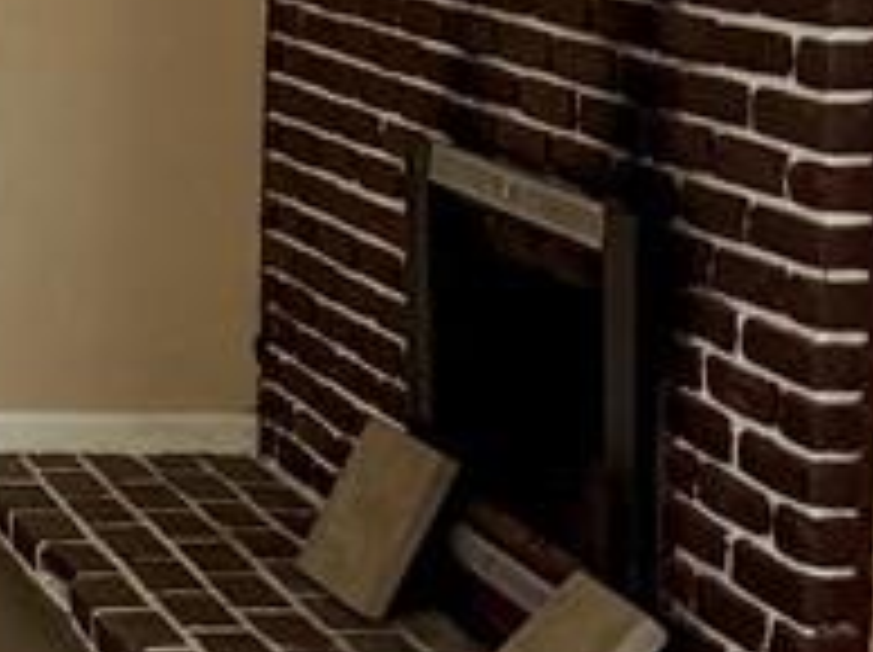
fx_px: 3199
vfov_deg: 11.5
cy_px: 0
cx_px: -716
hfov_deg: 13.8
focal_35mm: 127
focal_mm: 6.76
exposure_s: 1/89
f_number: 1.78
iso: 200
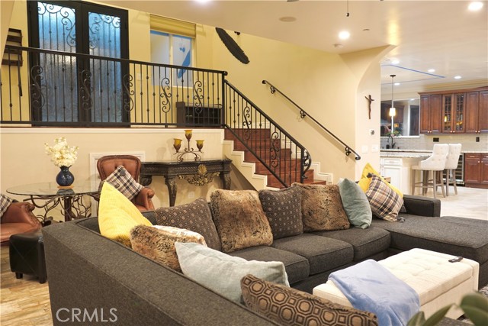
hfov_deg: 64.5
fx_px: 386
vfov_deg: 45.7
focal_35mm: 28
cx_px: 244
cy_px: 163
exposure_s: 1/8
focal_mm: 19
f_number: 4
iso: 250
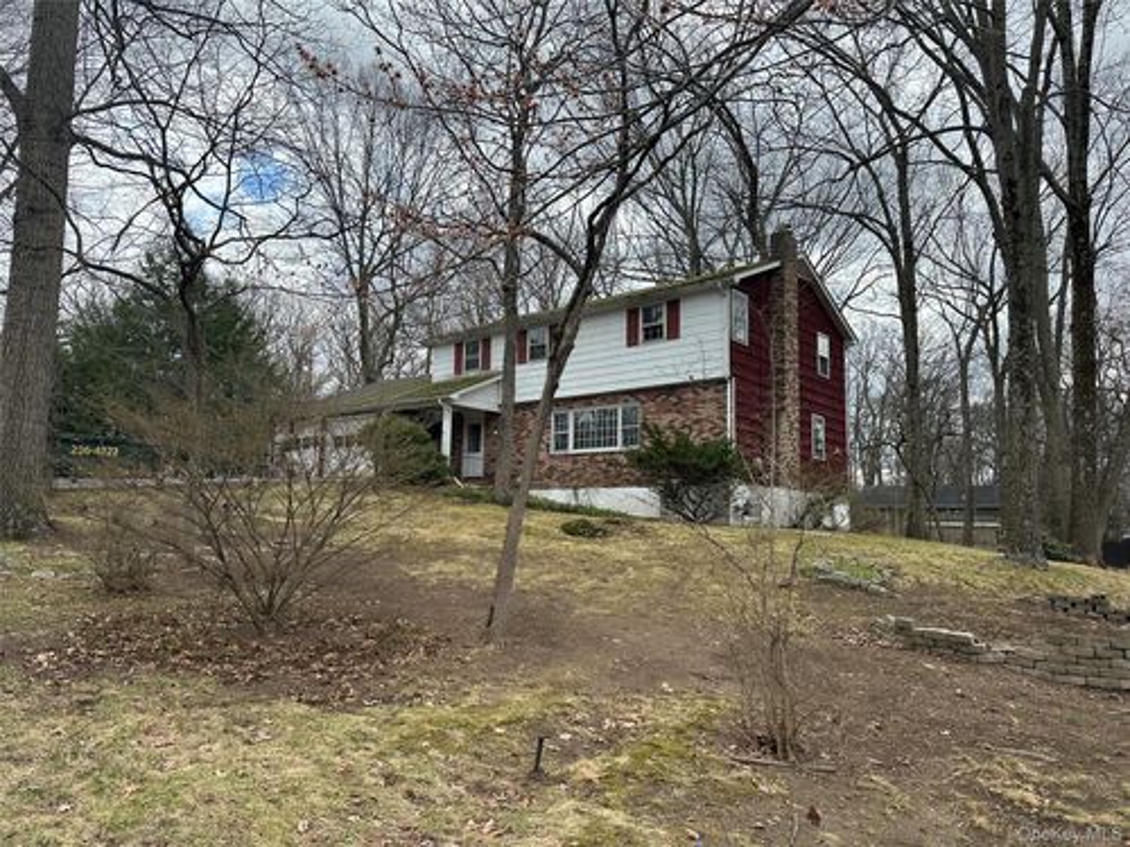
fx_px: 783
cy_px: 424
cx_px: 565
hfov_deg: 71.6
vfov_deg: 56.8
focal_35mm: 24
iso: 80
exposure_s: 1/2028
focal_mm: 6.86
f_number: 1.78
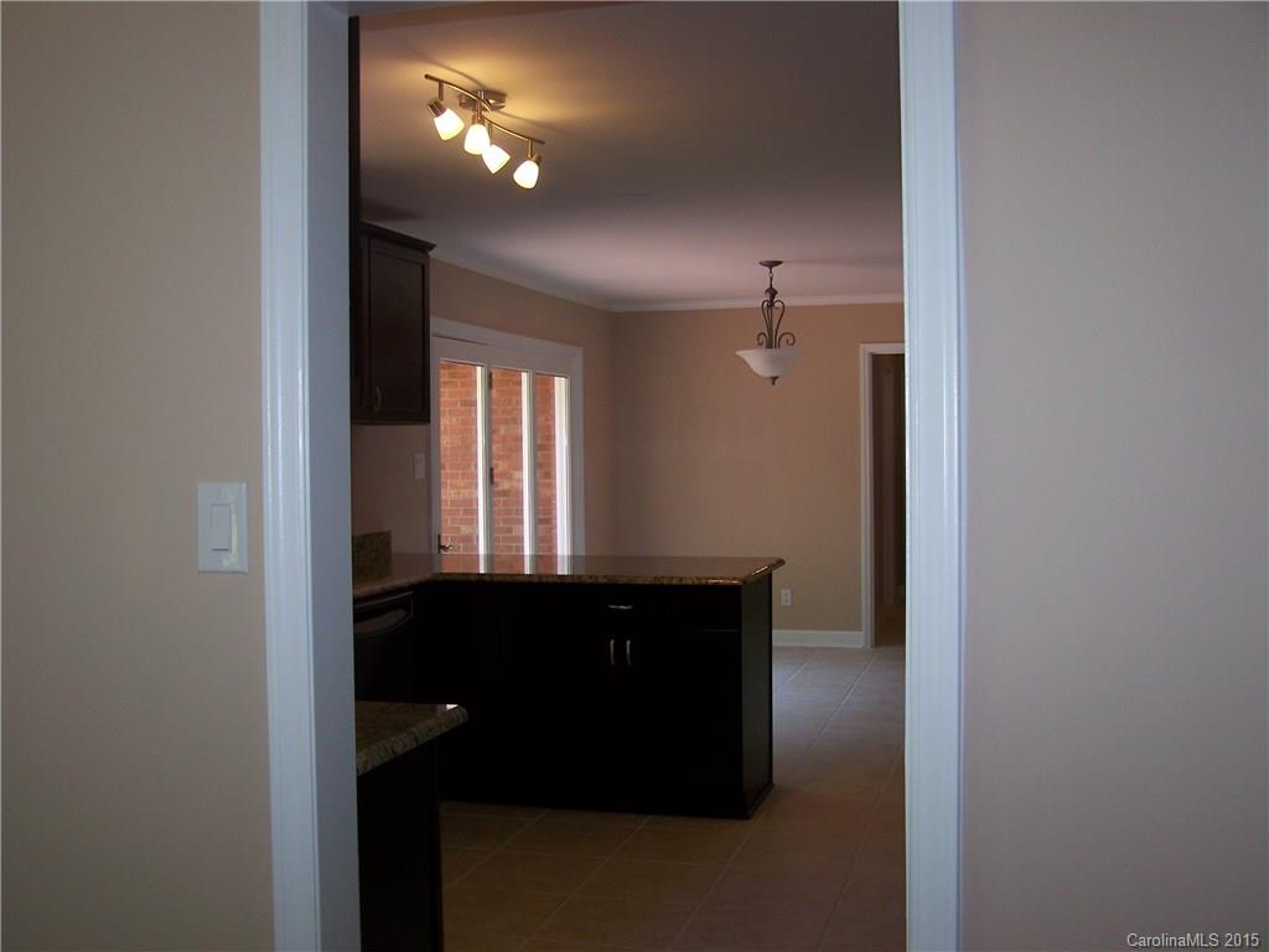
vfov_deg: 37.7
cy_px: 476
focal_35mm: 38
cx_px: 634
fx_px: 1393
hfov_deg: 49.0
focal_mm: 6.3
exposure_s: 1/60
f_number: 2.8
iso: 80
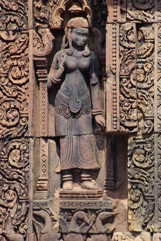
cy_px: 120
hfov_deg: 4.4
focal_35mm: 315
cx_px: 80
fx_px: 2113
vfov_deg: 6.5
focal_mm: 210
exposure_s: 1/250
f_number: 8
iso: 800
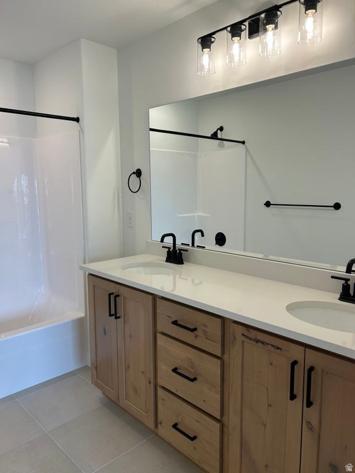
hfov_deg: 53.1
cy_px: 236
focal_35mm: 26
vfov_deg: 67.3
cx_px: 178
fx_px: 356
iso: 40
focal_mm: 5.7
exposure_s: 1/192
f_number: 1.5
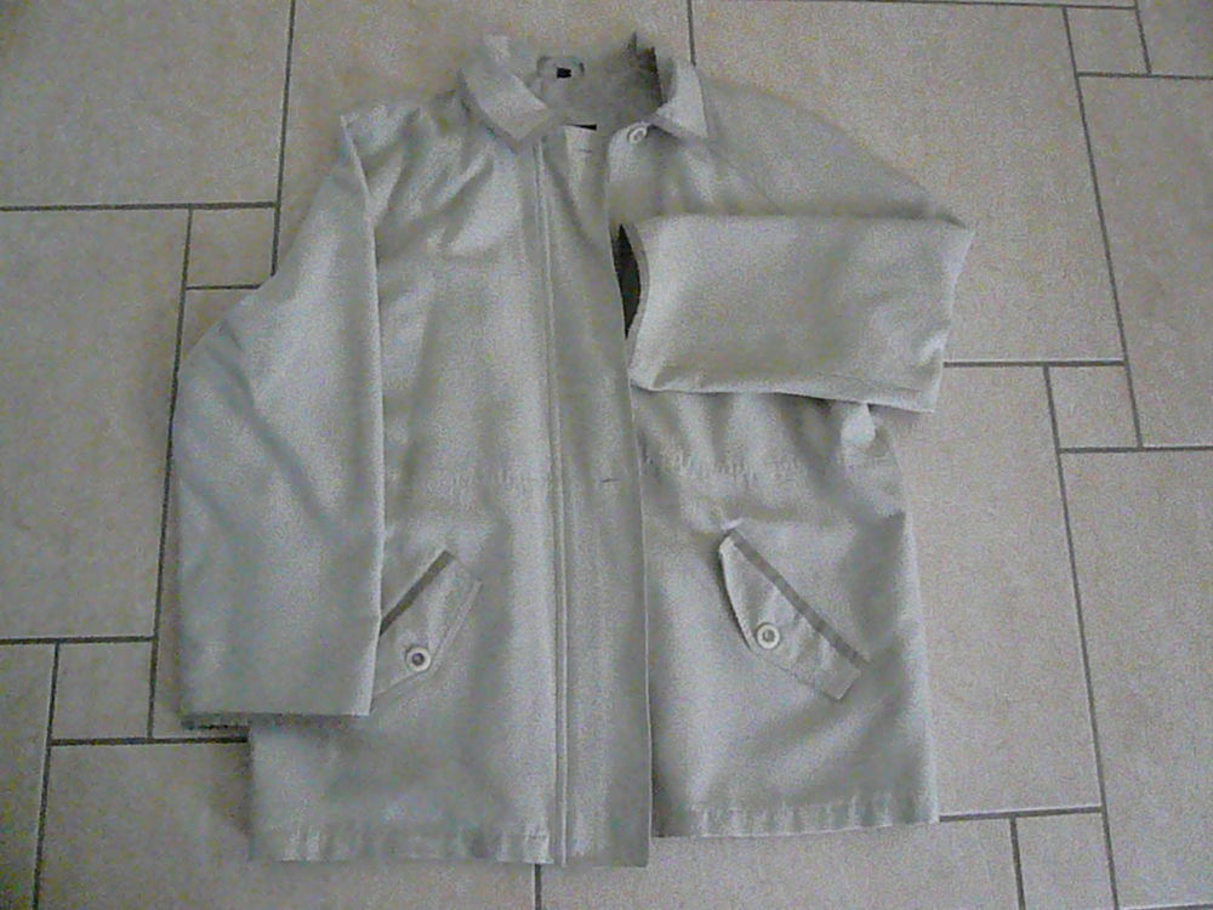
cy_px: 455
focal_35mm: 28
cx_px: 606
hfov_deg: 63.4
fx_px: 981
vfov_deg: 49.7
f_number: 2.8
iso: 3200
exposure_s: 1/320
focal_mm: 4.6
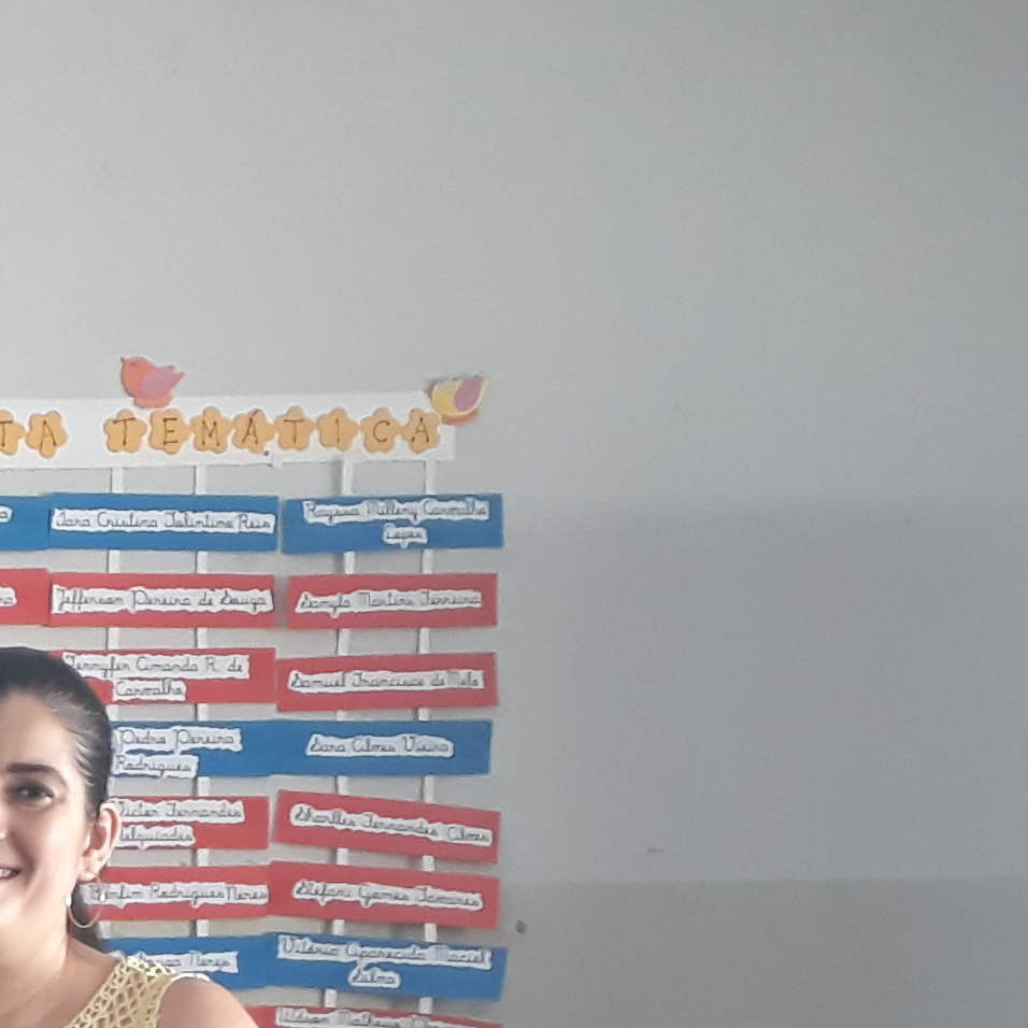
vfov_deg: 15.6
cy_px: 1539
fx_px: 3461
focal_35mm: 103
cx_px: -525
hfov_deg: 15.5
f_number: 1.9
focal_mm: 3.6
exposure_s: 1/30
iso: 125
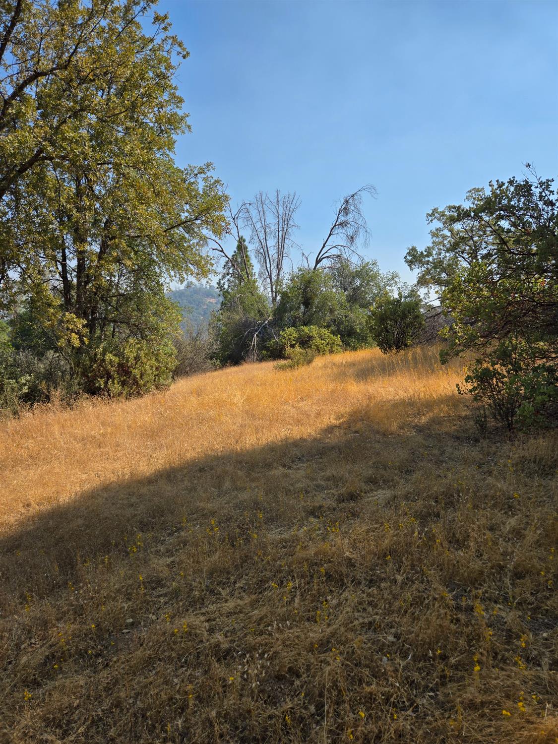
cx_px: 279
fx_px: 494
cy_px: 372
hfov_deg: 58.9
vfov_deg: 73.9
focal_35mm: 23
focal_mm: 5.4
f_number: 1.8
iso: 25
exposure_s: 1/1521
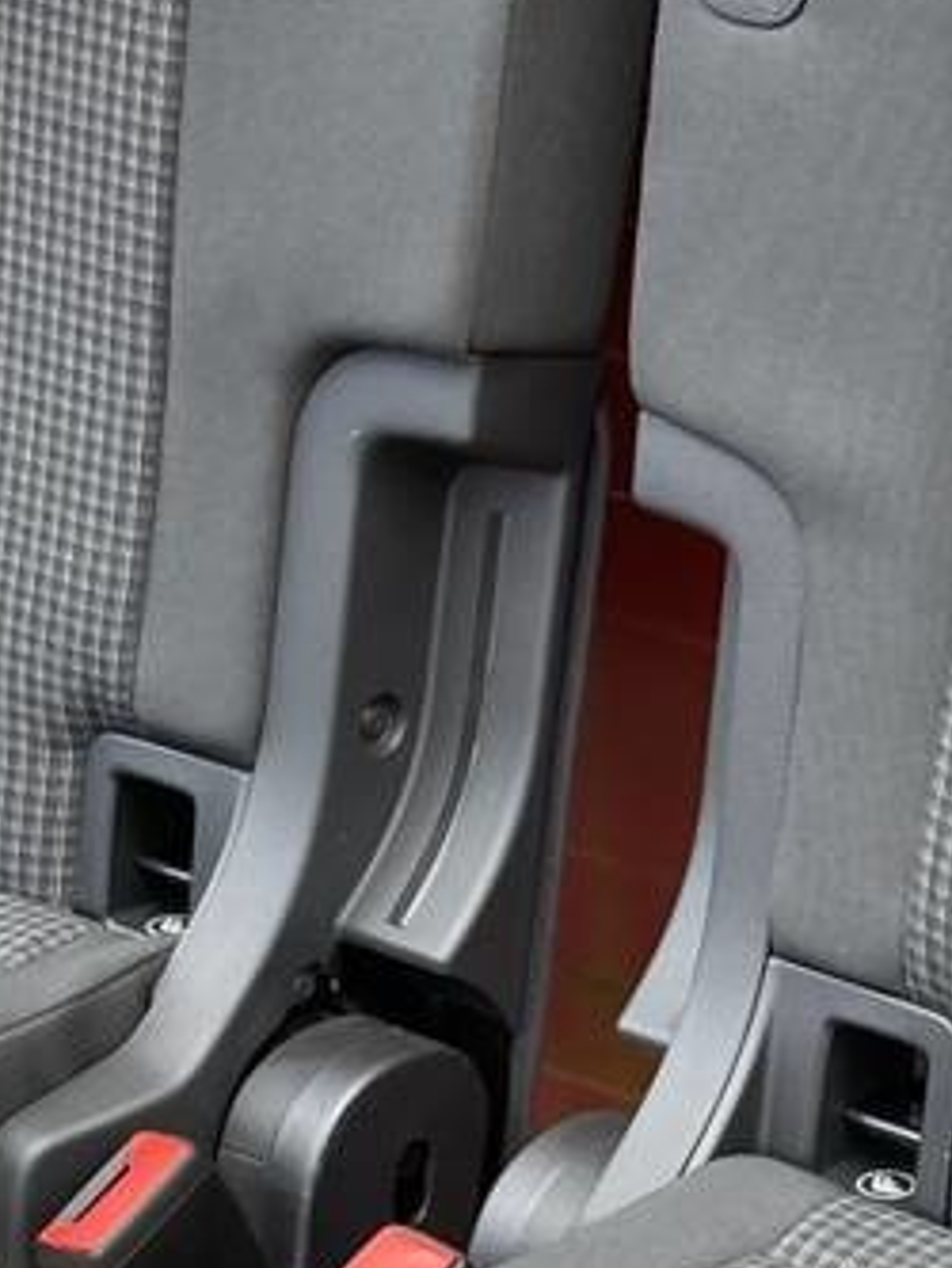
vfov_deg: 15.6
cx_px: 1078
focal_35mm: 125
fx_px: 4581
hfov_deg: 11.7
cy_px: 1131
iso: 32
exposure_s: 1/121
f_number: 1.6
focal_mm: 4.2
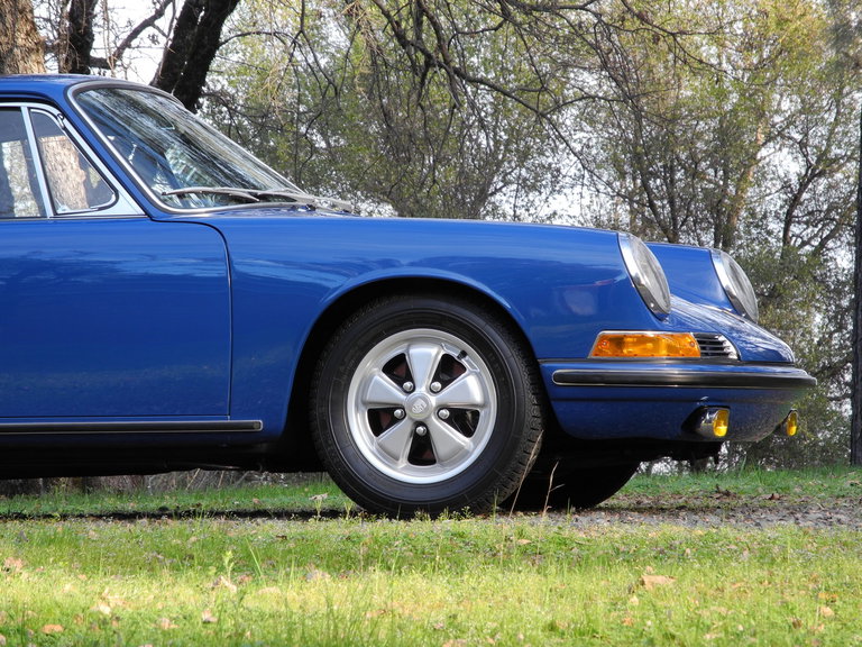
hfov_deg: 9.9
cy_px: 324
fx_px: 4980
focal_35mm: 200
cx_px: 431
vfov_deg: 7.4
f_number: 5.6
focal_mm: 42.6
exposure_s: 1/35.2
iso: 100
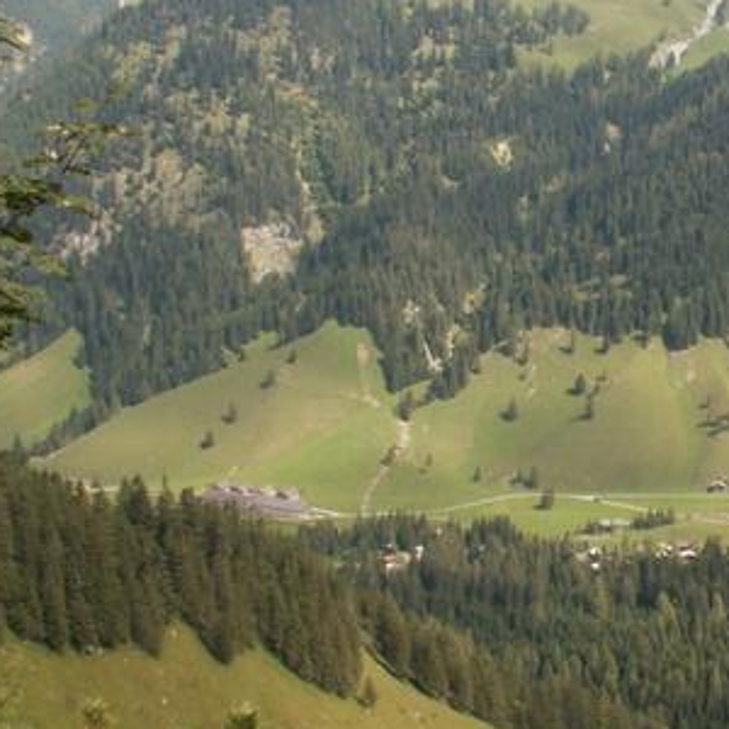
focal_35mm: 66
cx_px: 649
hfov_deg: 25.3
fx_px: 1573
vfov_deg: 26.0
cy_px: 253
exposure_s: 1/60
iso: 50
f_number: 8
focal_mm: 5.86
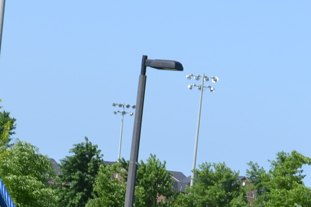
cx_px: 223
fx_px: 1667
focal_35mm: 193
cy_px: 411
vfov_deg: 6.9
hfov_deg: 10.6
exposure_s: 1/200
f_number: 7.1
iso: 100
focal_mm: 26
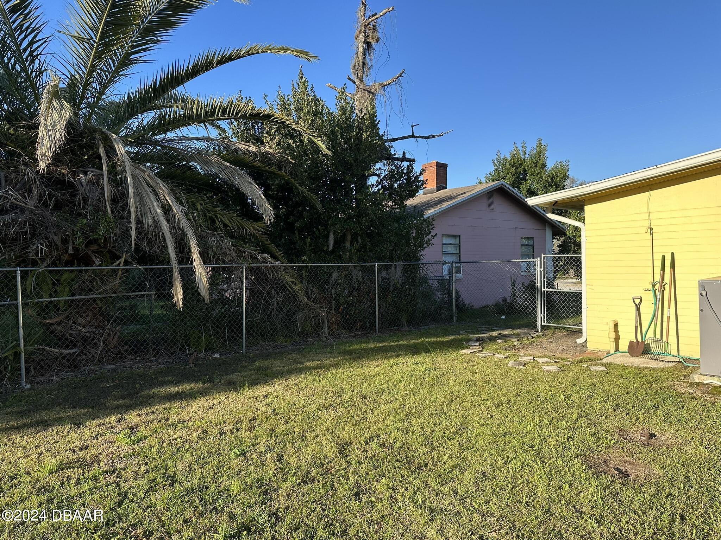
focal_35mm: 24
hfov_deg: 71.6
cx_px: 360
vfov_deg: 56.8
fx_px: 500
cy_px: 270
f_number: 1.78
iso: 80
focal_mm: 6.86
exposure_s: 1/1751
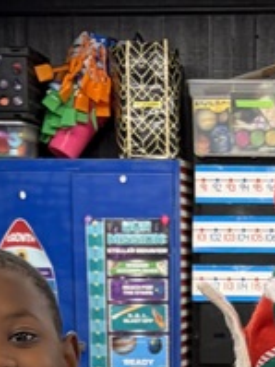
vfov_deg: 12.5
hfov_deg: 11.0
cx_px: 214
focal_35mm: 134
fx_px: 1421
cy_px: 791
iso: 80
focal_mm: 5.96
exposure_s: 1/60
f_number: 1.6
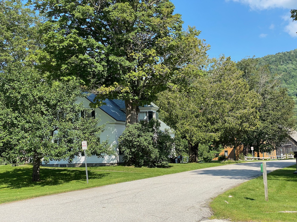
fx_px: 446
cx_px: 148
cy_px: 111
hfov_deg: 36.8
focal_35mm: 52
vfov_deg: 28.0
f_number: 2
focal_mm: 6
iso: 20
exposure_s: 1/1199
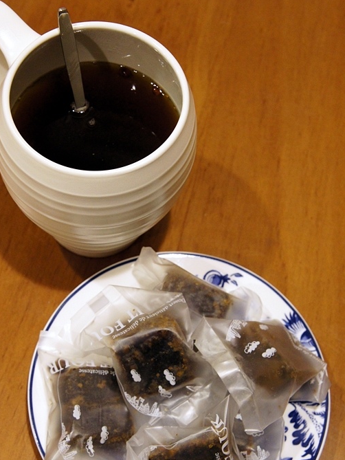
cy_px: 270
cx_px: 148
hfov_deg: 19.5
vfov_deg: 25.7
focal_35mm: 76
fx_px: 1005
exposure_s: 1/30
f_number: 6.3
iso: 1600
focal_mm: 39
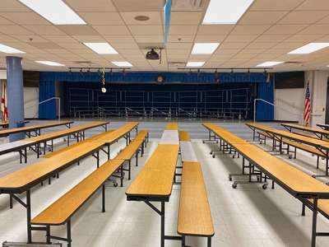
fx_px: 247
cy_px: 124
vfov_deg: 53.1
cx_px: 164
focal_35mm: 26
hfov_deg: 67.3
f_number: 1.8
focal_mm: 4.25
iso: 64
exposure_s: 1/60
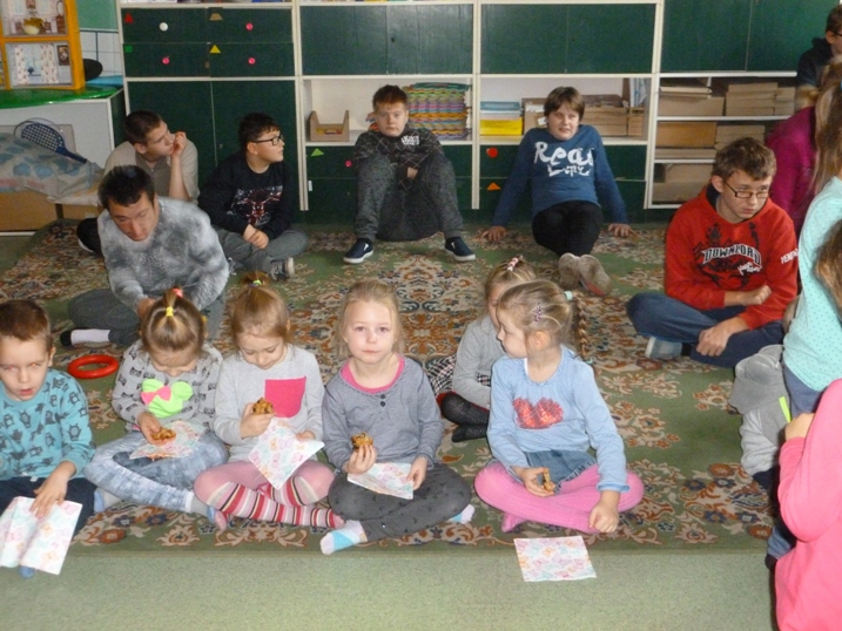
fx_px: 949
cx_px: 421
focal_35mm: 39
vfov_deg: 36.8
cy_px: 316
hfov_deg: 47.9
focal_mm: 6.9
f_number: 3.7
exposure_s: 1/15
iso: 800
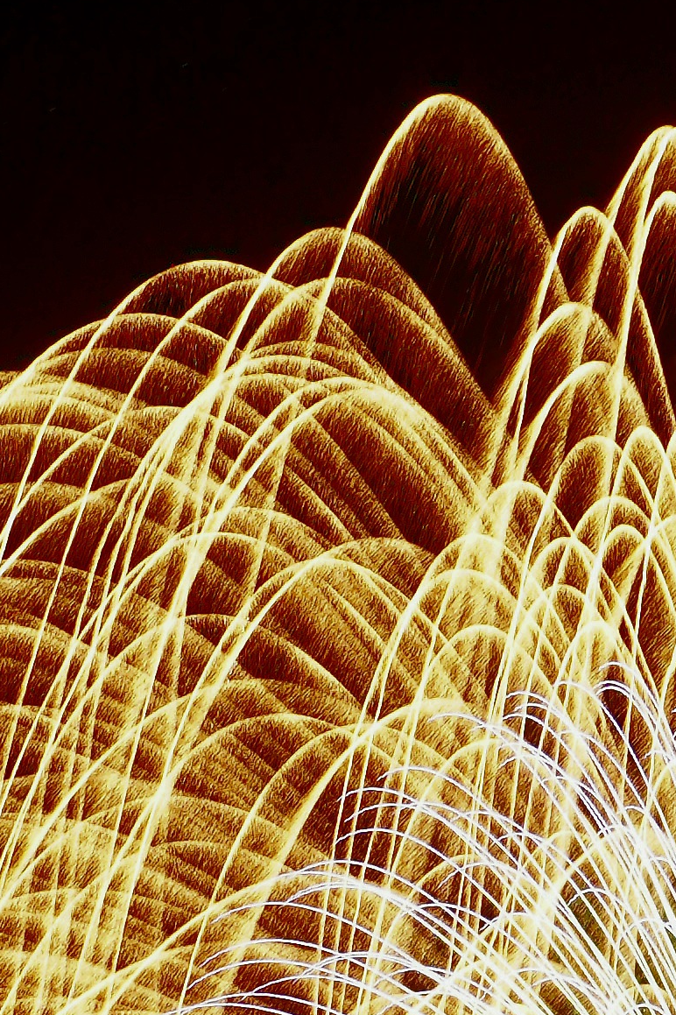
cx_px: 669
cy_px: 1915
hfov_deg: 9.4
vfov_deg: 12.7
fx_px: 4086
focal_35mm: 145
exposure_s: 20
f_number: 4.5
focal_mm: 28
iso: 100
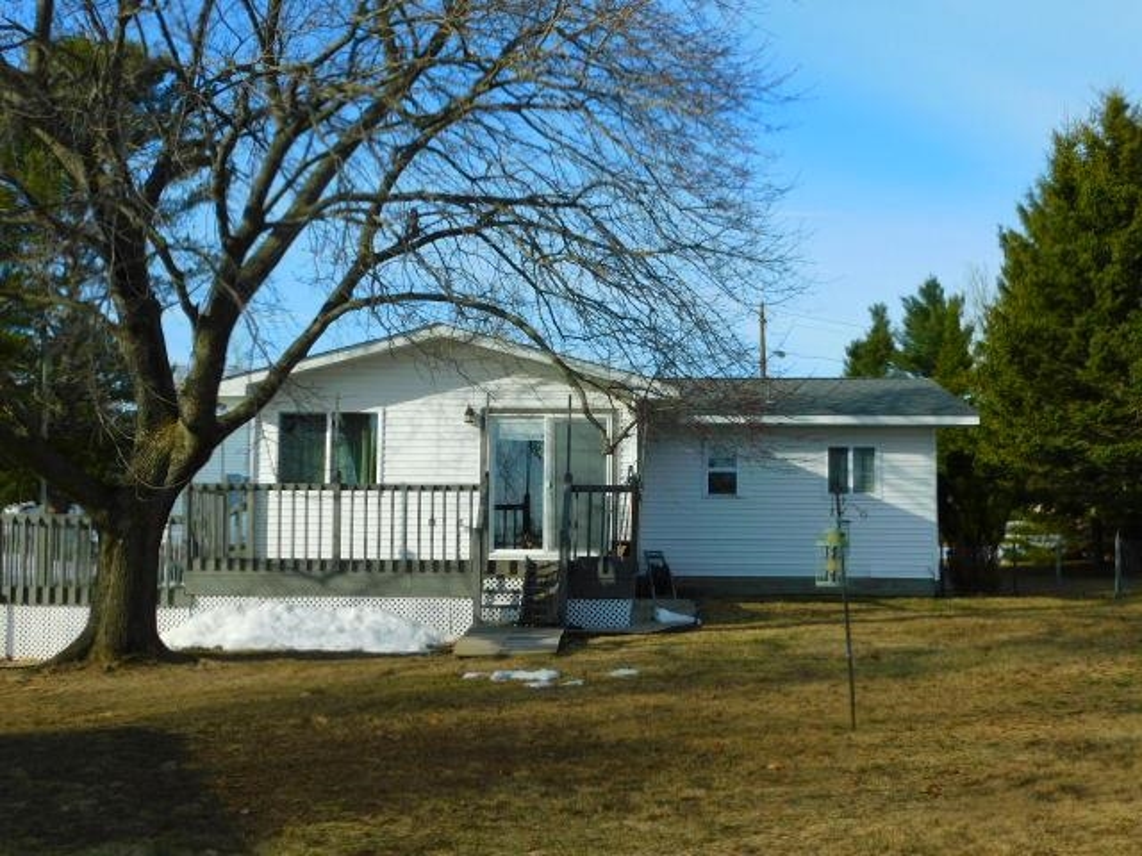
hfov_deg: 42.1
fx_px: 1485
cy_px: 428
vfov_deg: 32.2
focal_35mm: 45
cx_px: 571
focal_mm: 8
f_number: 3.7
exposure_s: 1/1000
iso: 125
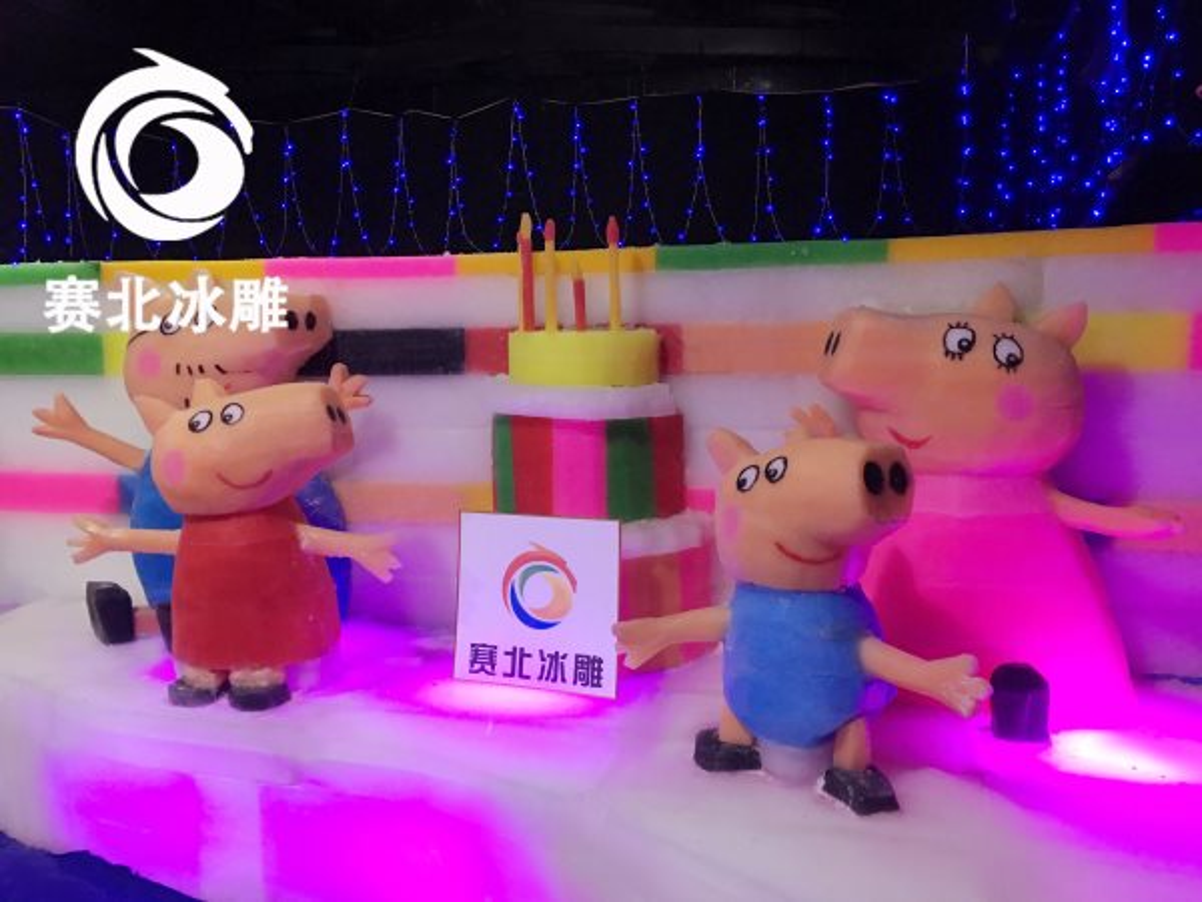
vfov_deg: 48.2
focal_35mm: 29
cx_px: 601
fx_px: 1007
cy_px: 451
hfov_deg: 61.7
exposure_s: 1/10
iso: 100
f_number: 2.2
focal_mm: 4.15
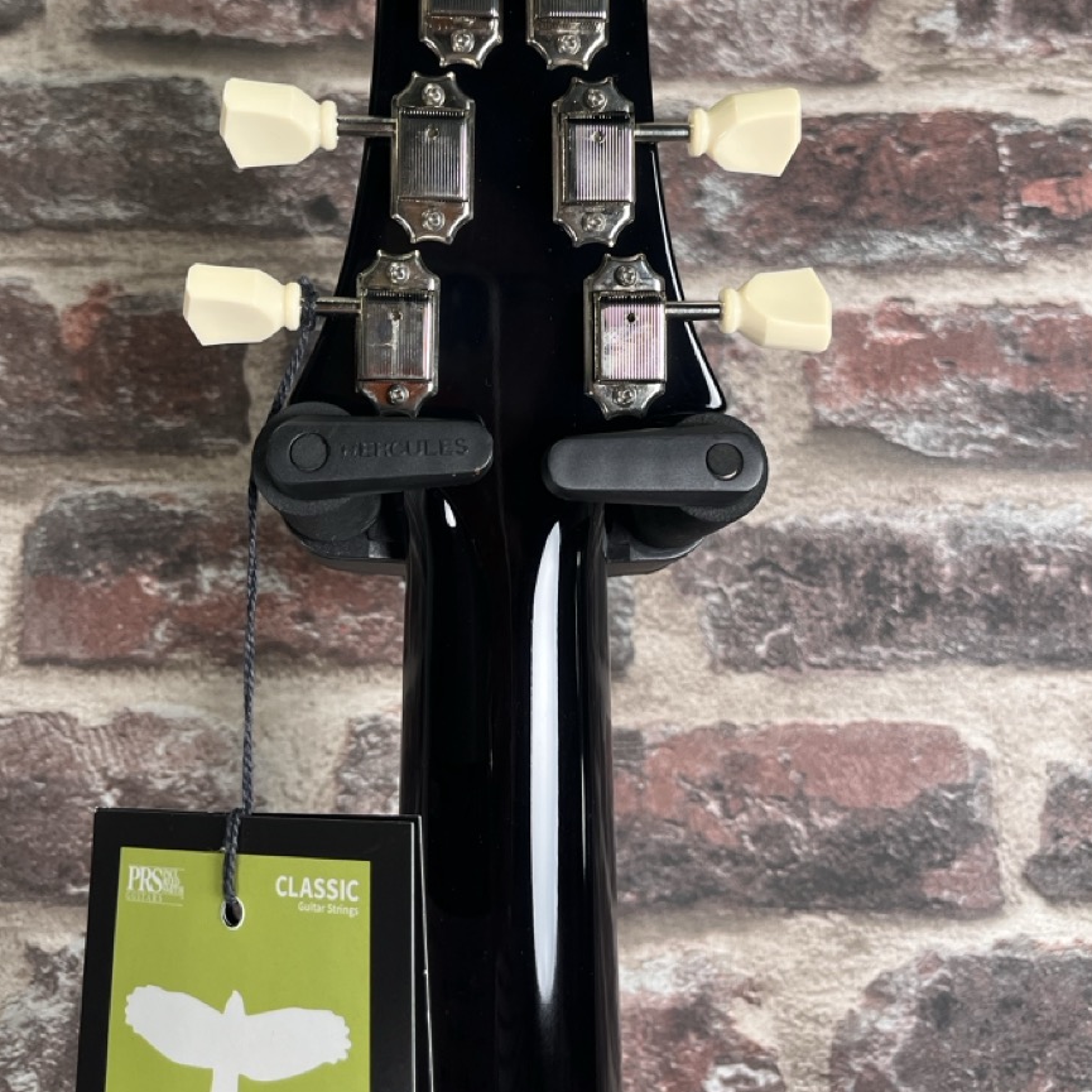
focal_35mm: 34
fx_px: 1213
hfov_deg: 48.4
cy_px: 374
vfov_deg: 47.7
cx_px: 523
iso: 80
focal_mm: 5.1
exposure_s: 1/122
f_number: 1.6
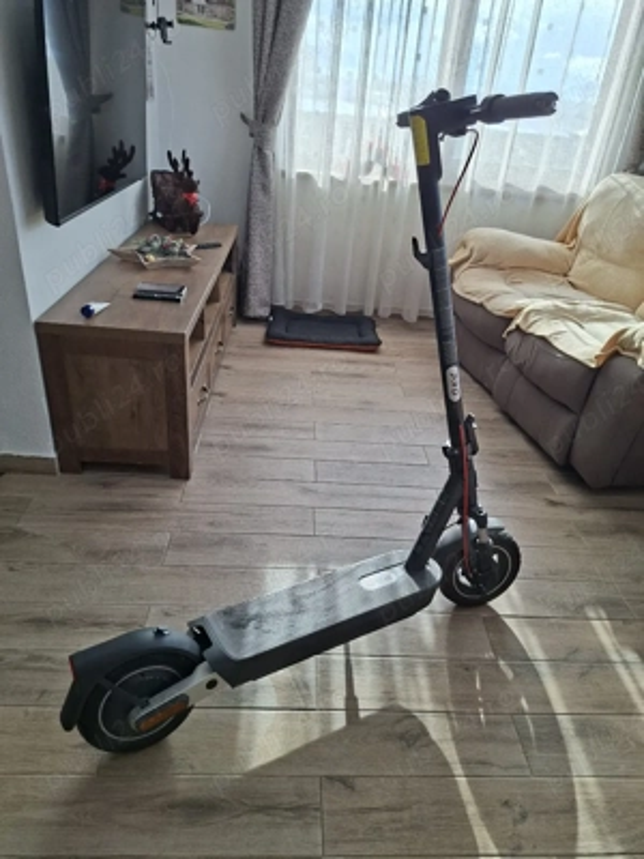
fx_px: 571
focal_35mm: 23
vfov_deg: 73.9
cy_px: 430
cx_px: 322
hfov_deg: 58.9
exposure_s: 1/120
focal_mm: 5.54
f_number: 1.8
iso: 50
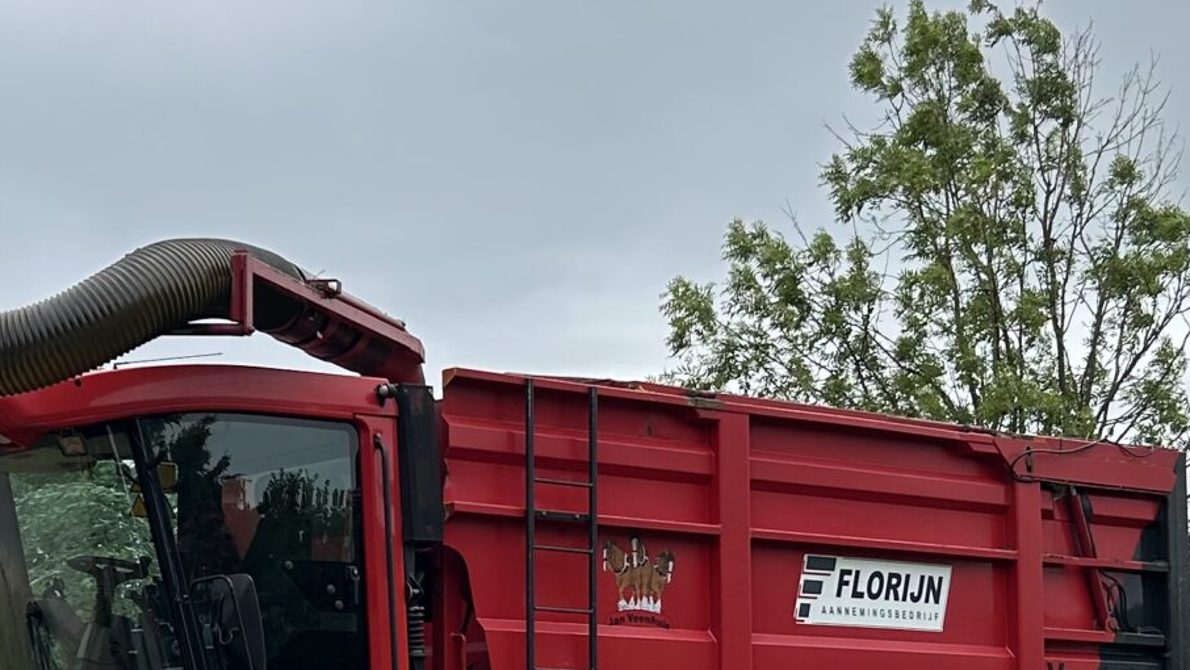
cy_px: 624
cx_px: 436
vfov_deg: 14.9
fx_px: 2525
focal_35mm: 80
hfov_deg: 26.4
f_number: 1.5
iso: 50
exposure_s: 1/1124
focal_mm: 5.7
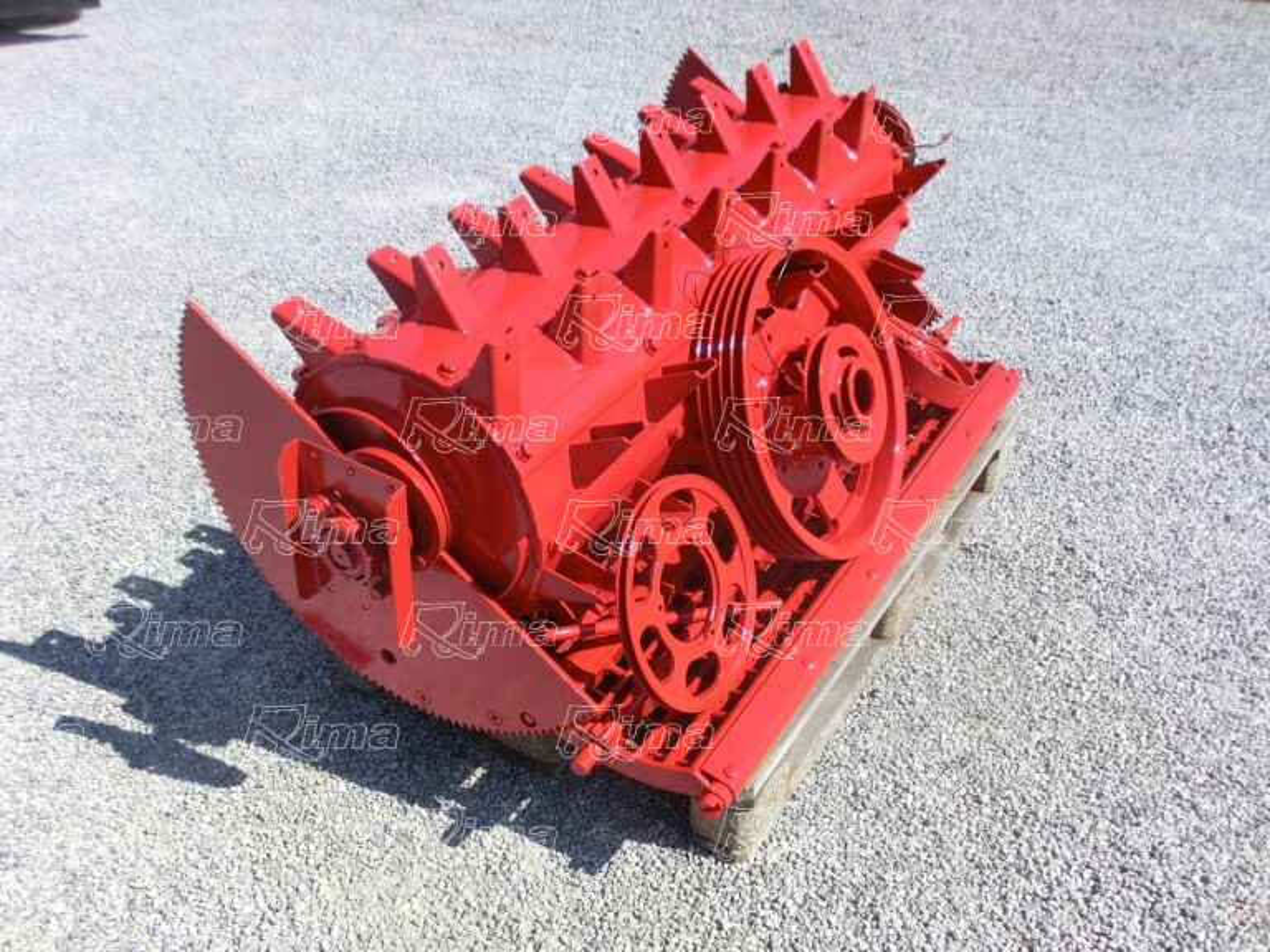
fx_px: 1357
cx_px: 635
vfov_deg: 38.7
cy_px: 476
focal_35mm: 37
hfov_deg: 50.1
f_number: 3.9
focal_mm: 6.61
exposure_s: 1/1000
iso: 100
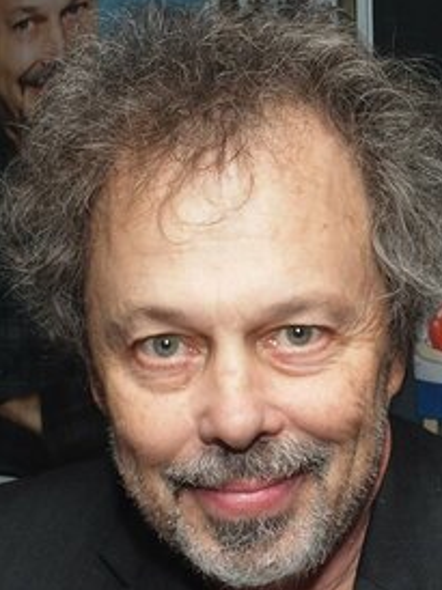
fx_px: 1211
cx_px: 252
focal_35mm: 71
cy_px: 345
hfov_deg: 20.7
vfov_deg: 27.4
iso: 200
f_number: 4.5
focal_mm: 11.4
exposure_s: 1/125
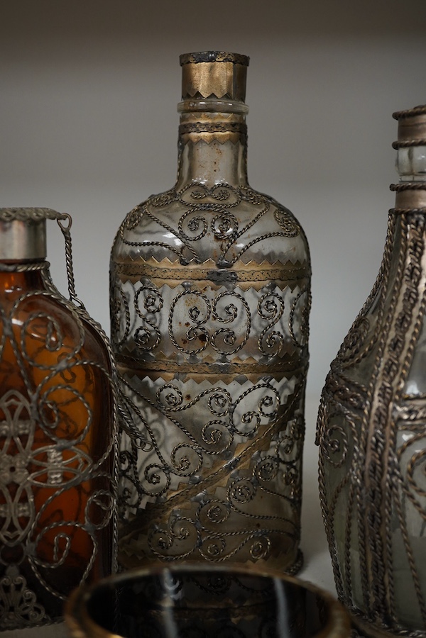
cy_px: 319
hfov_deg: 29.9
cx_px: 213
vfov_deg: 43.6
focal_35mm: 45
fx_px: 799
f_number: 7.1
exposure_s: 1/125
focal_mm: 30
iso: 1250
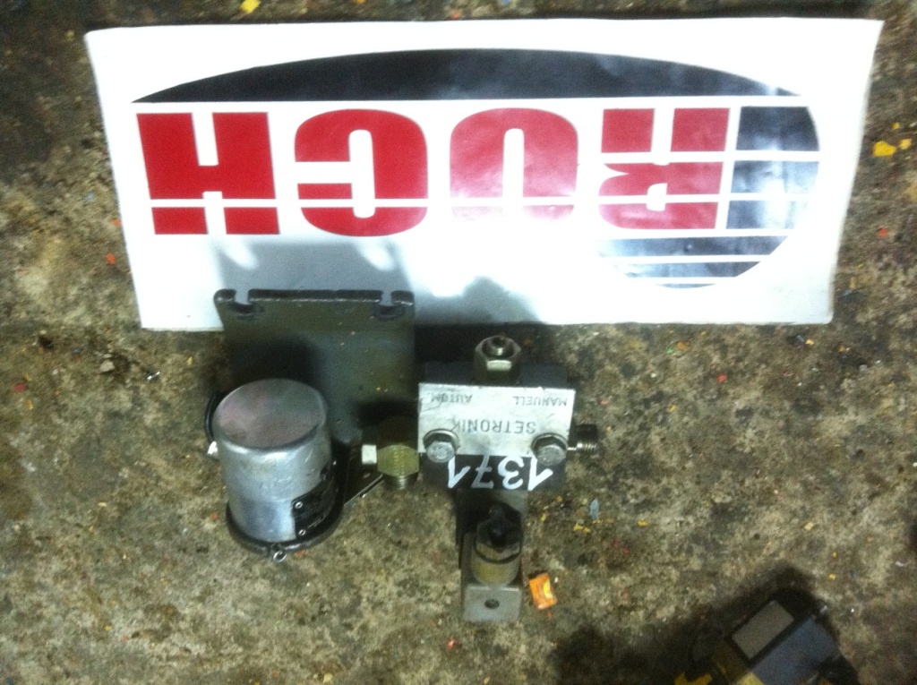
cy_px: 342
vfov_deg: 40.6
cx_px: 458
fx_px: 926
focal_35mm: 35
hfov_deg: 52.7
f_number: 2.8
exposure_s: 1/15
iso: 500
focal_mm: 3.85
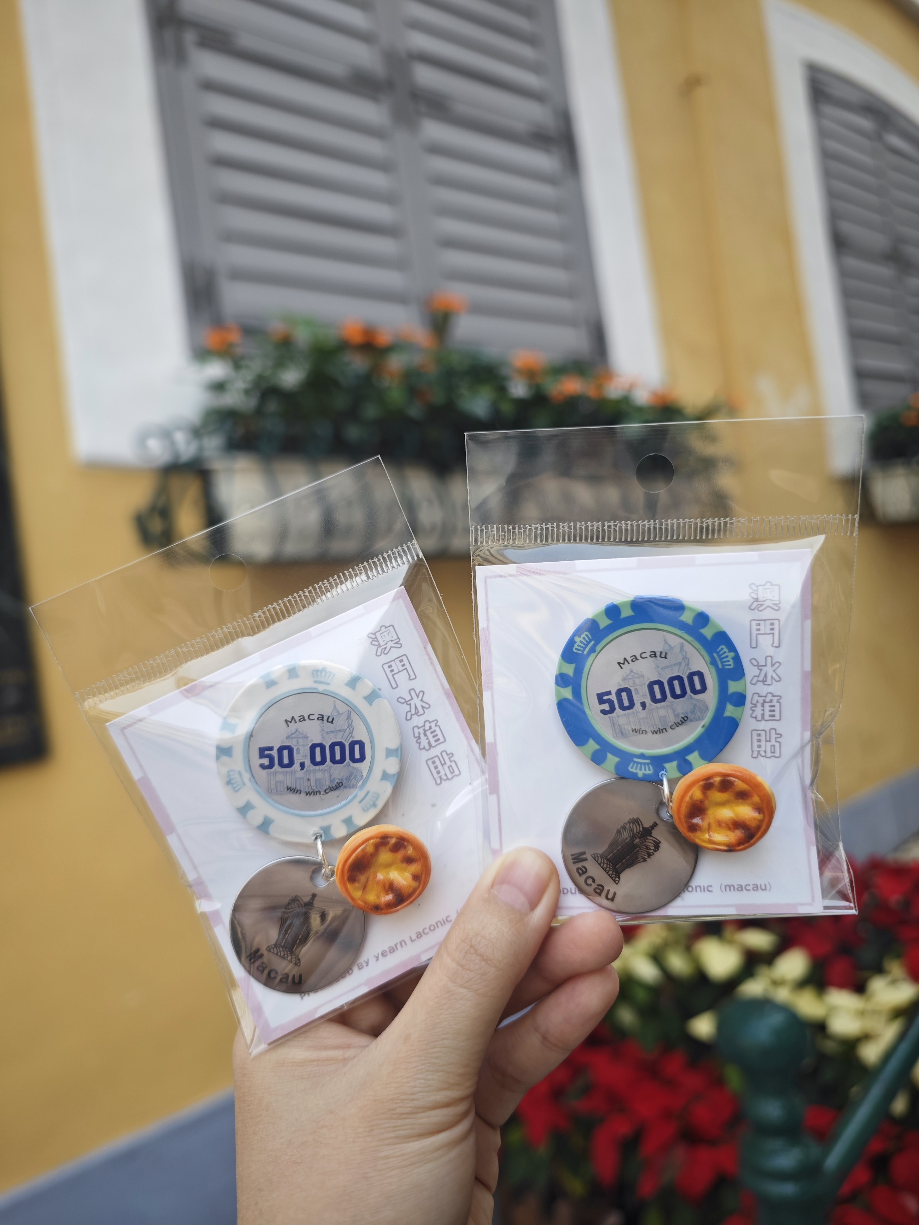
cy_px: 612
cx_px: 460
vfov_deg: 73.9
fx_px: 814
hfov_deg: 58.9
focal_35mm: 23
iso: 250
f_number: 1.9
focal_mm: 8.7
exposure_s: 1/1645
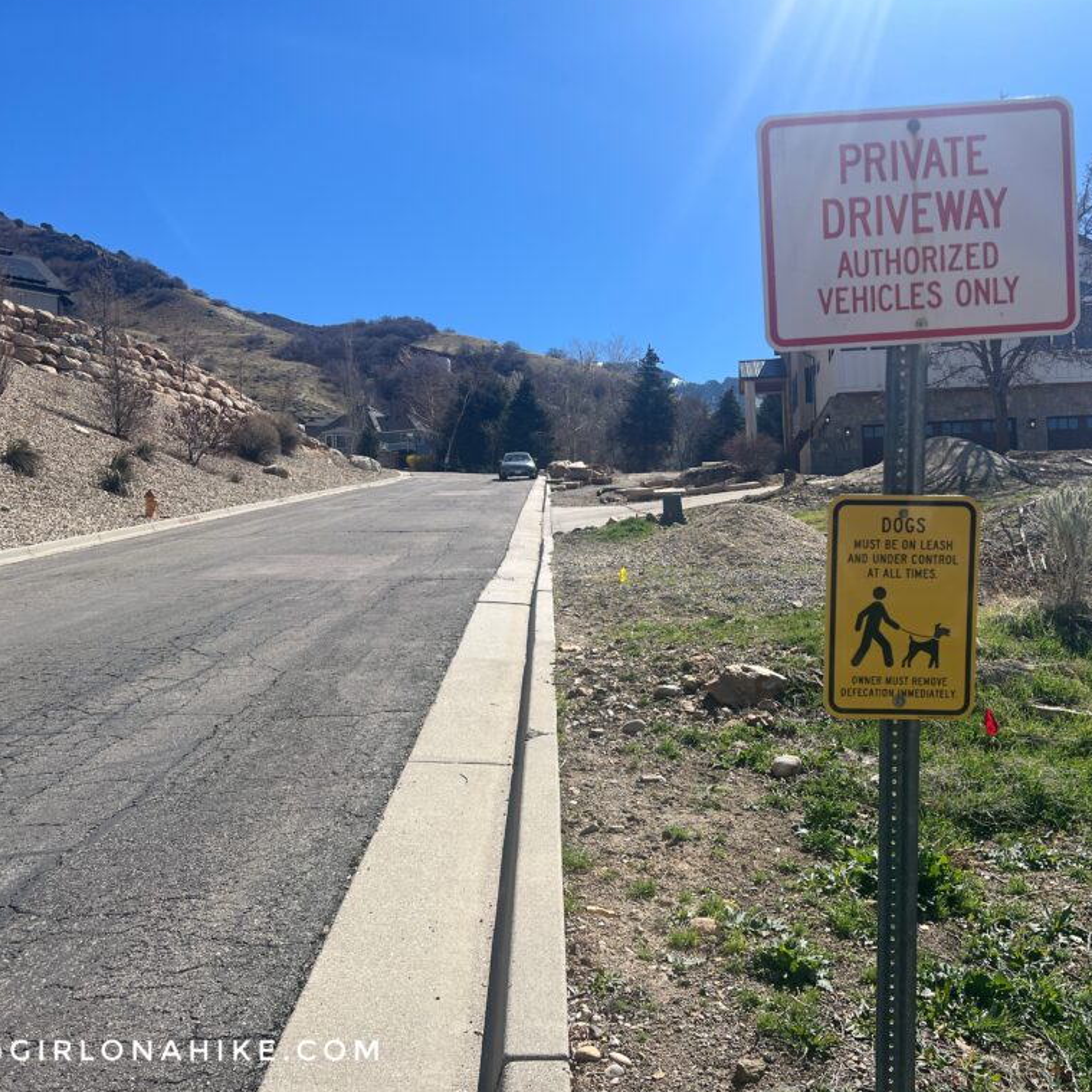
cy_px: 542
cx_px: 665
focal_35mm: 31
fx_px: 1106
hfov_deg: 52.1
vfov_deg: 52.5
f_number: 1.5
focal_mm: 5.7
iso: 50
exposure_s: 1/4831
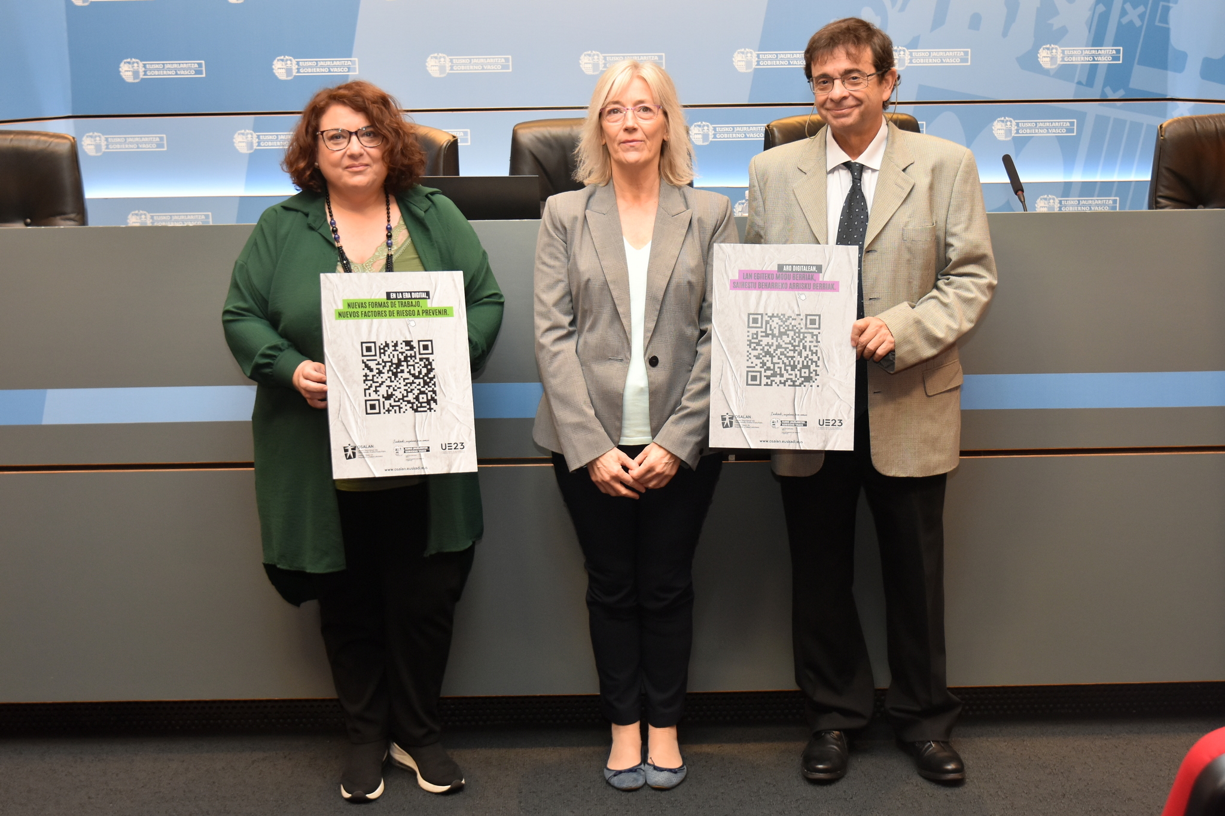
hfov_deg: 42.3
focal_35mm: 46
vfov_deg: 28.9
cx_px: 612
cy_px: 408
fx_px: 1582
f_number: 3.2
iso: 800
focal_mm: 31
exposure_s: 1/80
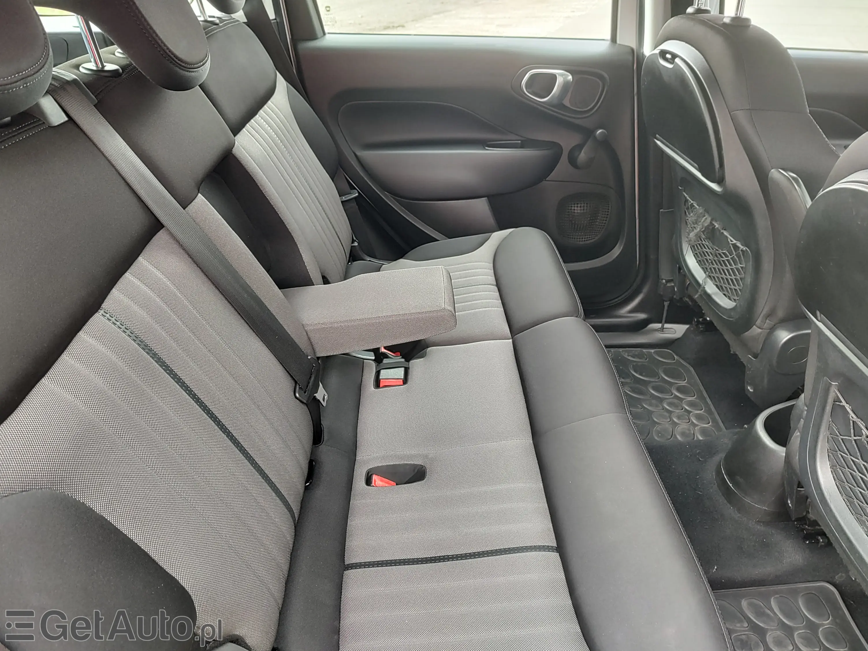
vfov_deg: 58.9
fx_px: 577
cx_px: 434
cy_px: 326
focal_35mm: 23
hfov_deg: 73.9
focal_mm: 5.56
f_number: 1.8
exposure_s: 1/100
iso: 181
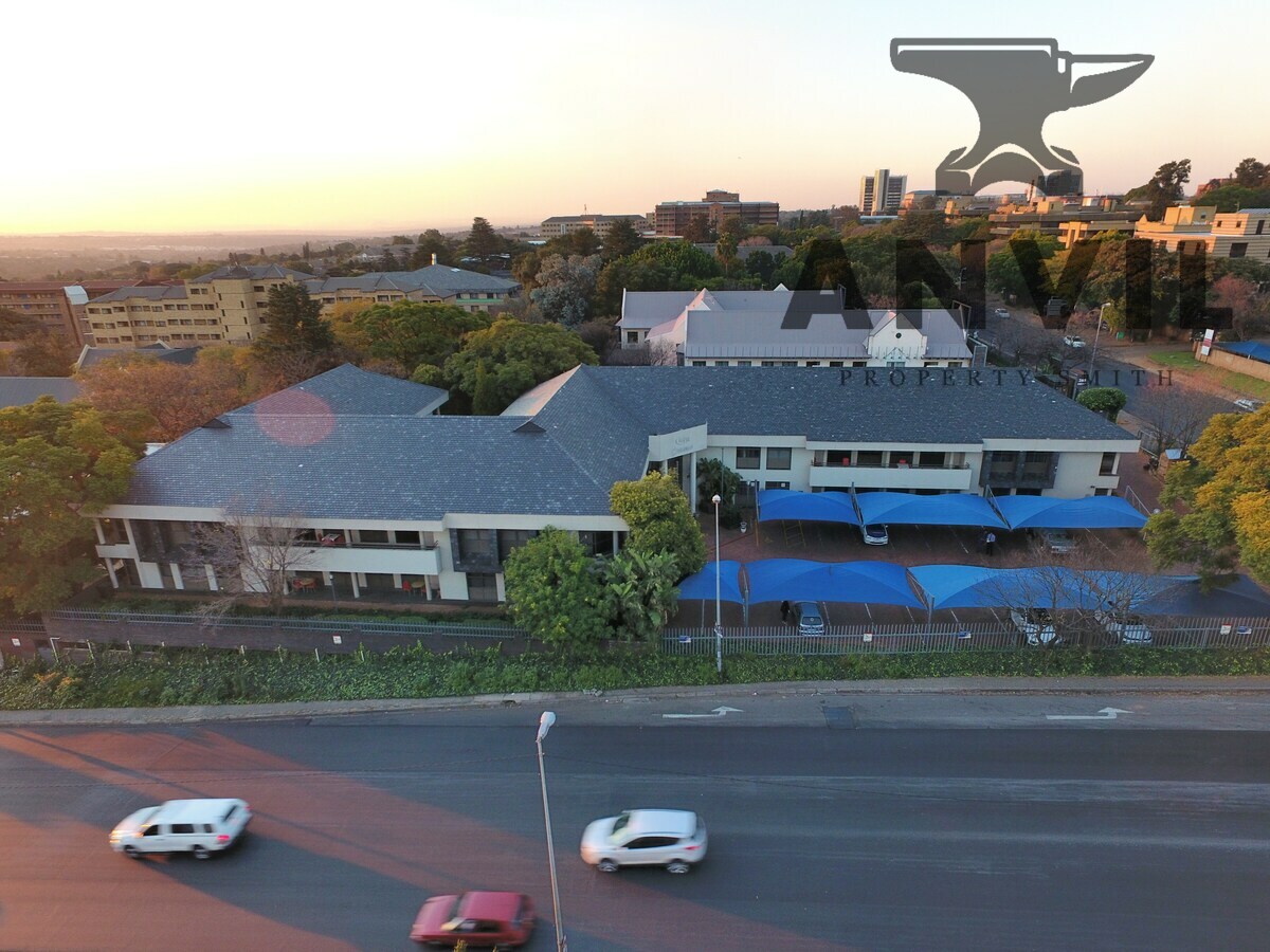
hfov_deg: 81.7
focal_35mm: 20
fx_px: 734
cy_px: 476
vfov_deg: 66.0
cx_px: 635
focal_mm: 3.61
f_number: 2.8
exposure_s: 1/30
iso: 123
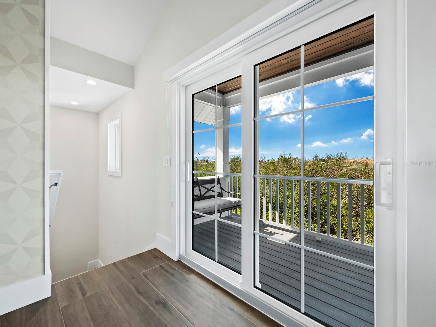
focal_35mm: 14
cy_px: 164
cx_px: 218
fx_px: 176
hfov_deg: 102.1
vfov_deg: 85.7
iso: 400
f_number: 11
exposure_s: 1/20
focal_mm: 7
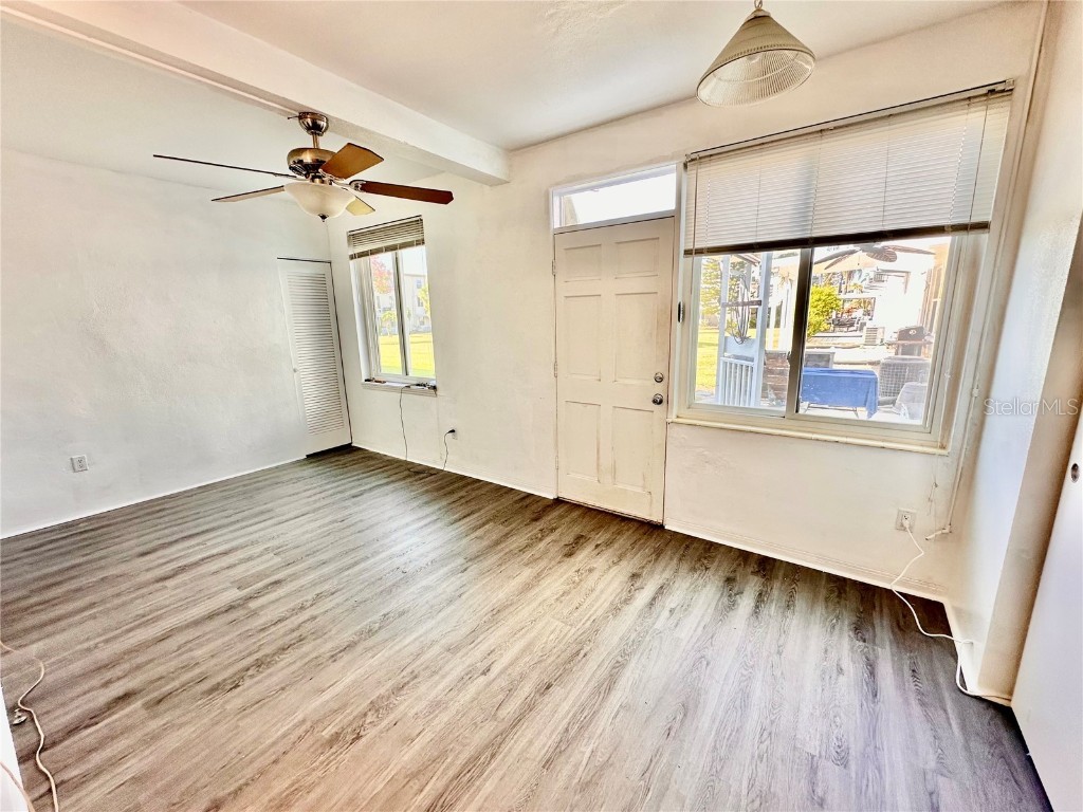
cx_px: 542
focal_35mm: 14
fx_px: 438
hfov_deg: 102.1
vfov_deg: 85.7
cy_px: 406
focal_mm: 2.22
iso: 80
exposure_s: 1/120
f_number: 2.2
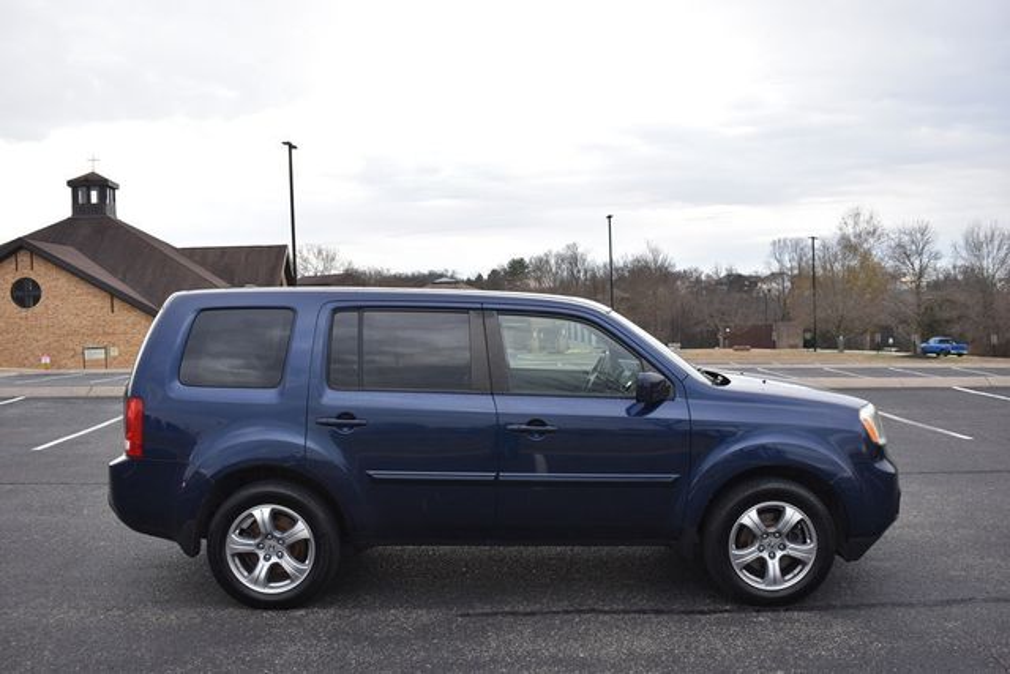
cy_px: 337
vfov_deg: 40.0
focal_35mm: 33
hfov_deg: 57.2
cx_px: 505
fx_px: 926
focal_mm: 22
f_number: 5.6
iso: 280
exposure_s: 1/250
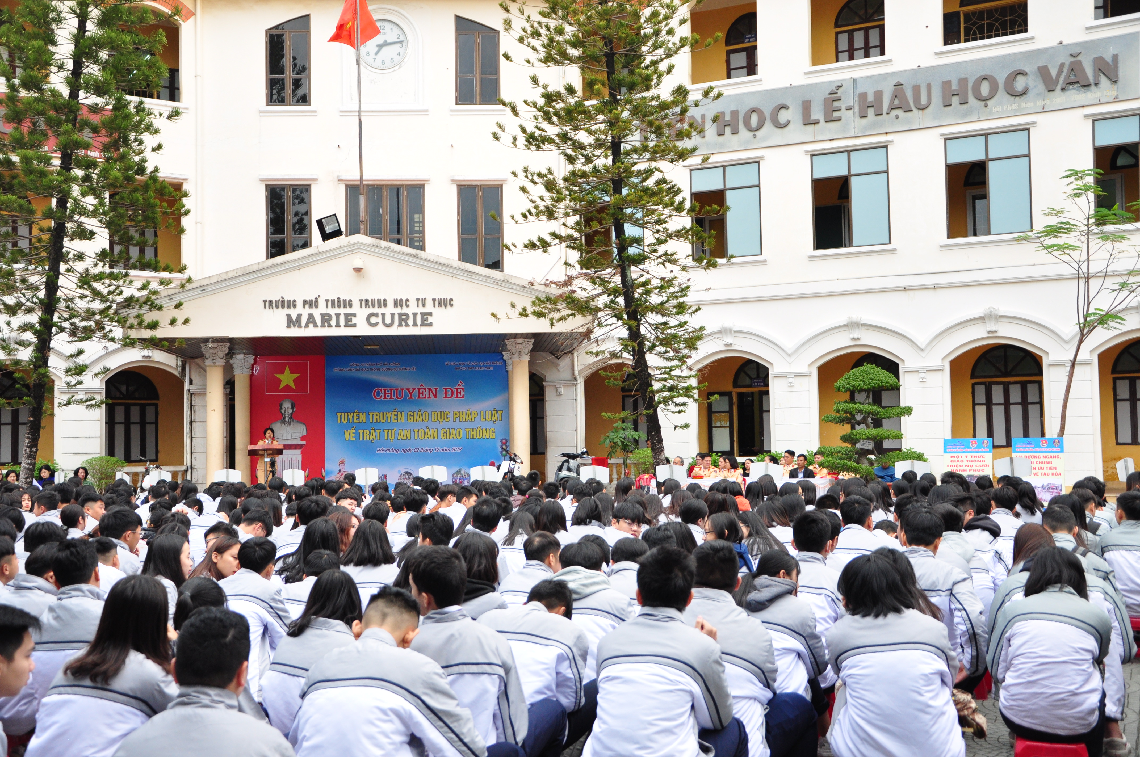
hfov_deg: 49.6
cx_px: 570
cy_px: 378
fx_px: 1233
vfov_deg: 34.1
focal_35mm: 39
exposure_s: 1/200
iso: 640
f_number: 4
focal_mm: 26
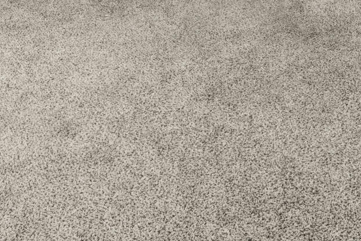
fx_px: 772
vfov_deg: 13.2
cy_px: -337
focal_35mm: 77
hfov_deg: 25.9
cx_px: 286
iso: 125
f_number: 8
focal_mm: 16
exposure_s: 1/80
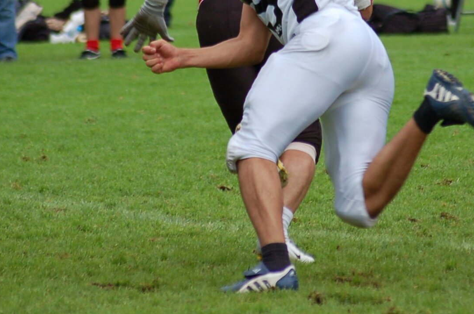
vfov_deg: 2.3
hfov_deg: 3.5
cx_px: 295
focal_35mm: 596
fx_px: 7834
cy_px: 4
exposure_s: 1/640
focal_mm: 195
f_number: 5
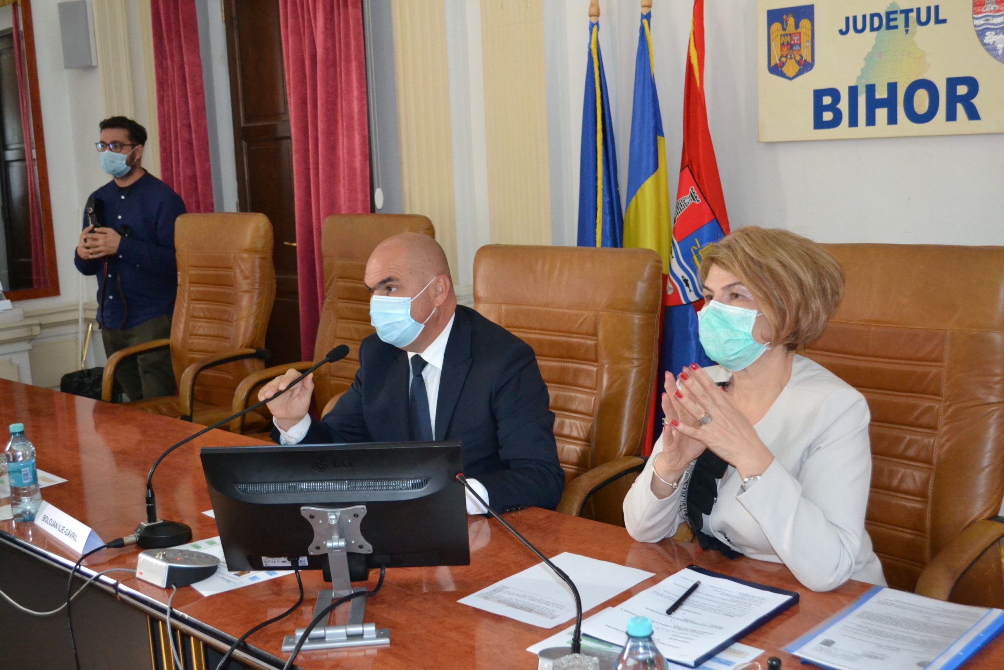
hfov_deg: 46.4
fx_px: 1171
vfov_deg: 31.9
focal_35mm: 42
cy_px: 335
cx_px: 502
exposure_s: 1/60
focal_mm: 28
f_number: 4.5
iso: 2800
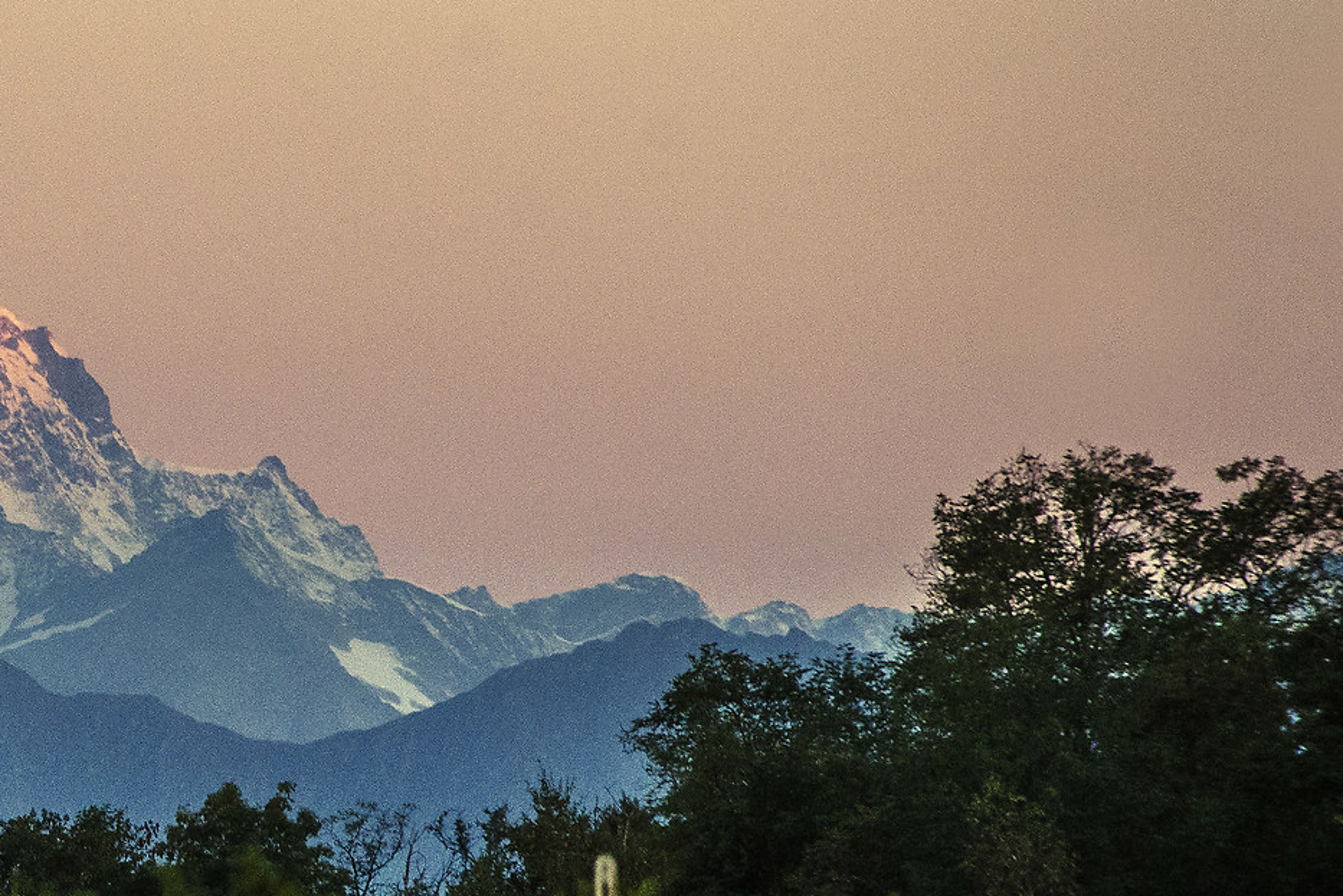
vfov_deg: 2.5
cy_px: 863
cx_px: -227
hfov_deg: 3.8
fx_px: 20153
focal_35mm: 540
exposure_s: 1/400
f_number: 4.5
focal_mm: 210
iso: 4000
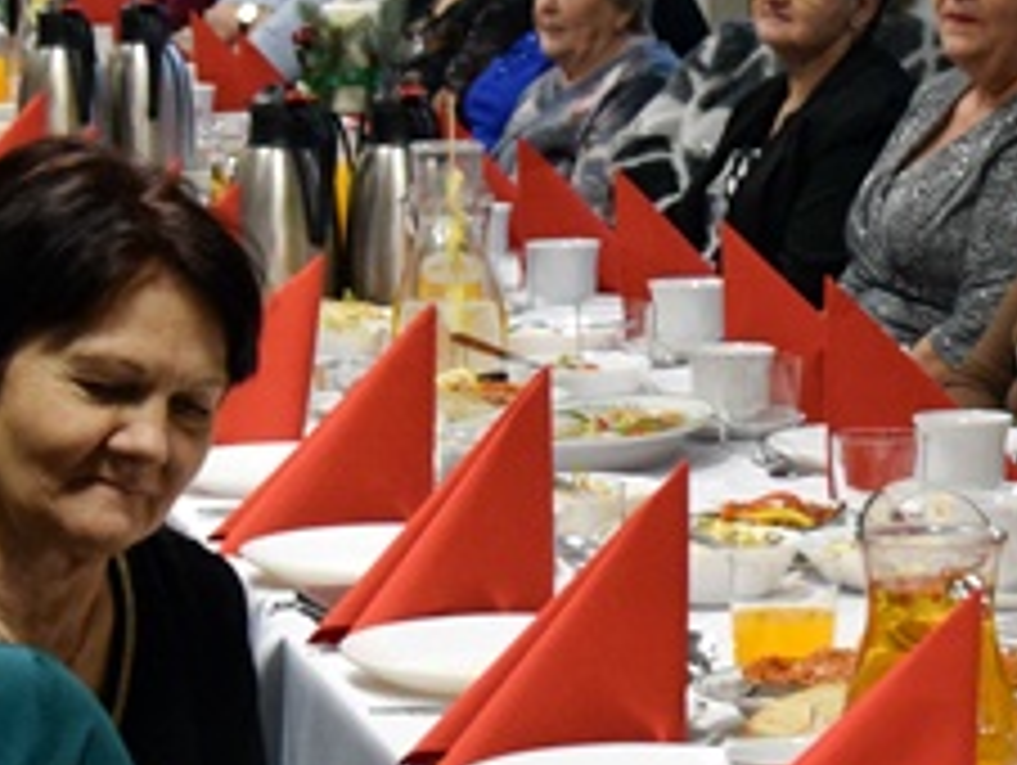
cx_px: 1076
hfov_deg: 10.0
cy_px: 454
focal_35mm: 195
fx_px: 5735
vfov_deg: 7.6
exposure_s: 1/100
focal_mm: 34
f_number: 4.2
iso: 2500
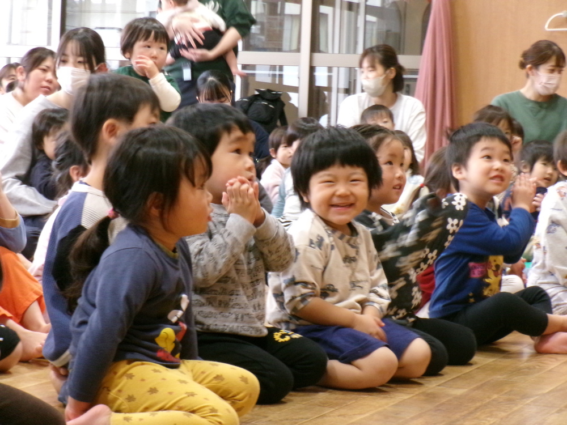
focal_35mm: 115
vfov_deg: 12.9
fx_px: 1884
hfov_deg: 17.1
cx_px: 284
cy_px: 212
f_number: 6.2
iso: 800
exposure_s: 1/25
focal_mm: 20.6
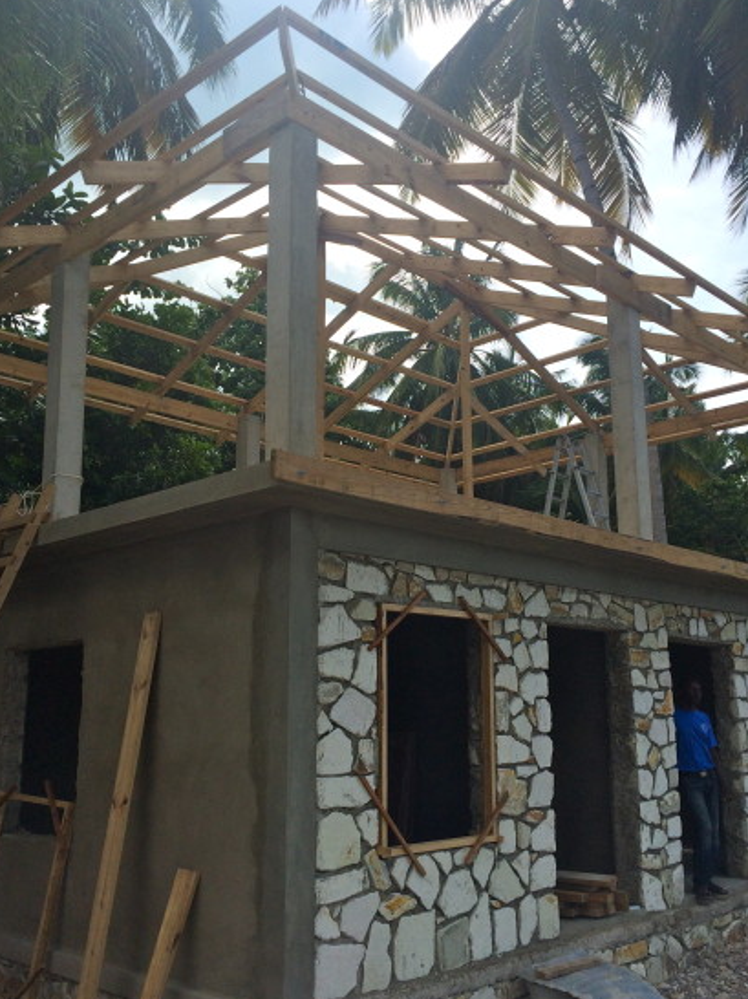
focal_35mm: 34
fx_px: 980
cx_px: 369
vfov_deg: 53.9
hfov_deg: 41.8
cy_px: 529
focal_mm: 4.15
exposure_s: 1/1520
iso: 32
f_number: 2.2
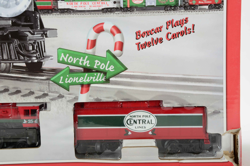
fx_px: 644
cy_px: 83
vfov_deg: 14.6
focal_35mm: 93
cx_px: 125
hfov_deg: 22.0
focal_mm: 62
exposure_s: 1/160
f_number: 16
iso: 200
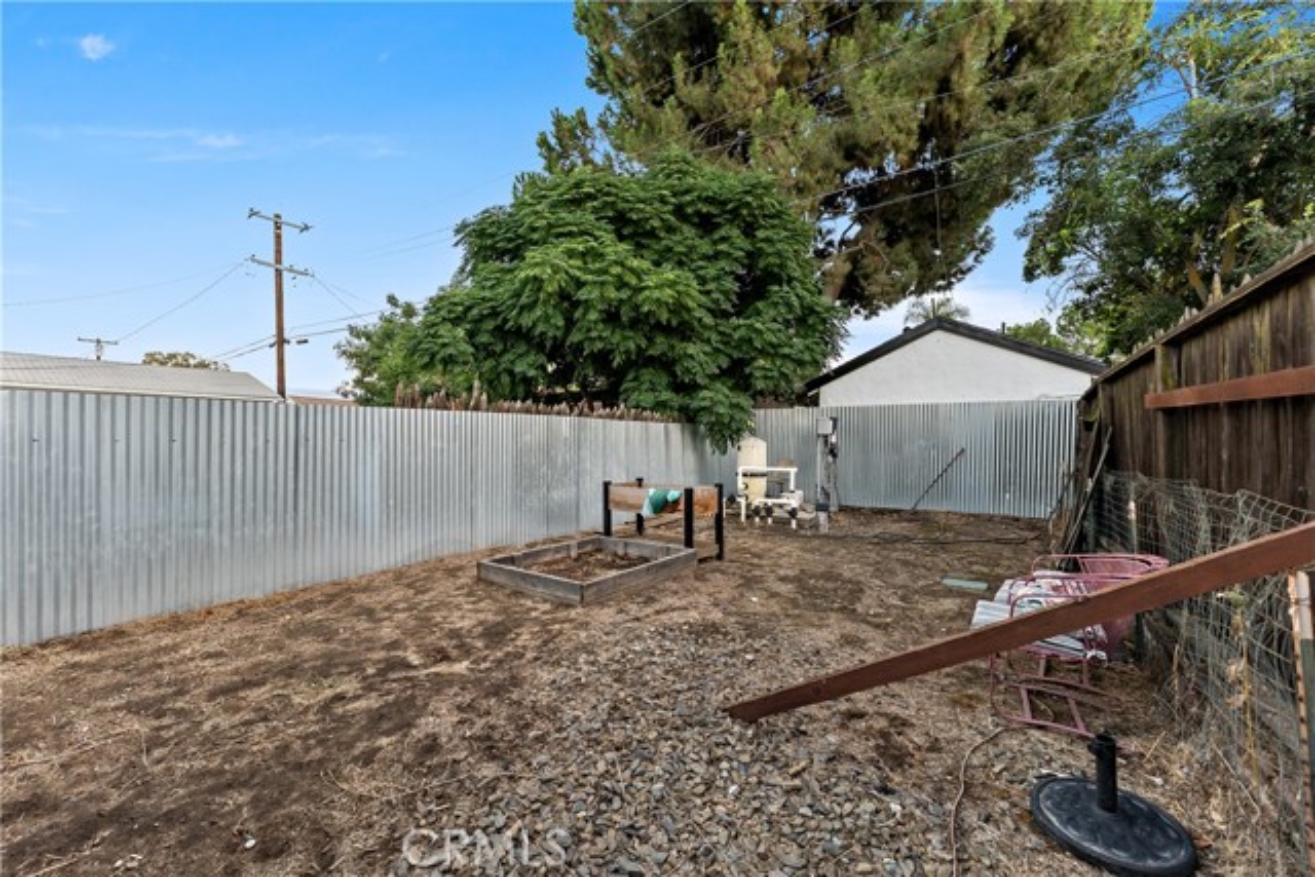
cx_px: 658
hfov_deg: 104.2
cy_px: 438
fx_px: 511
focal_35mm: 14
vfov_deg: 81.2
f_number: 4
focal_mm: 14
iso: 320
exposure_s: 1/60
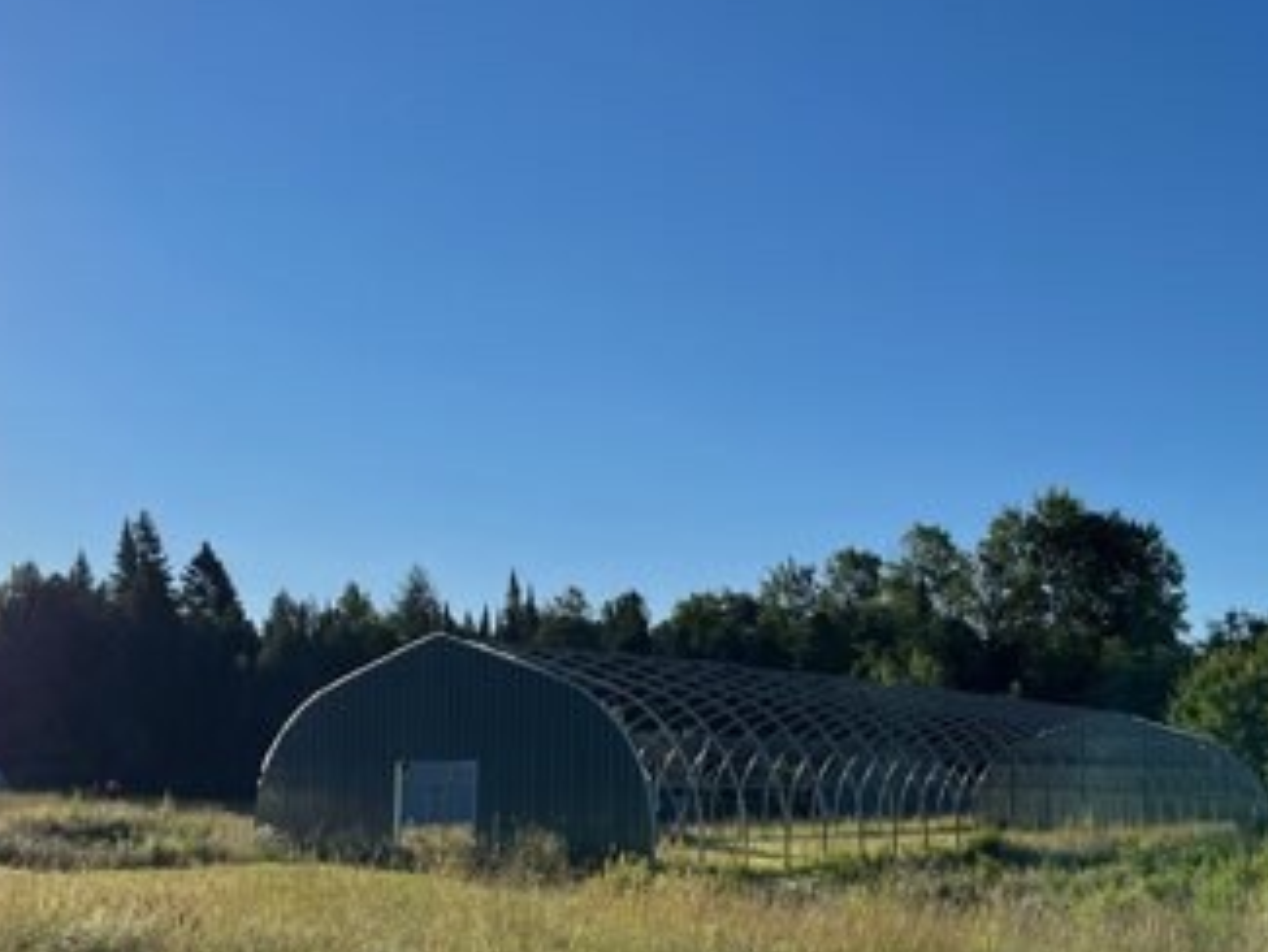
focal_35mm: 45
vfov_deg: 31.9
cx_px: 482
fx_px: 1649
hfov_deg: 41.8
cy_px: 636
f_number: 1.6
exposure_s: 1/5556
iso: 50
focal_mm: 5.1
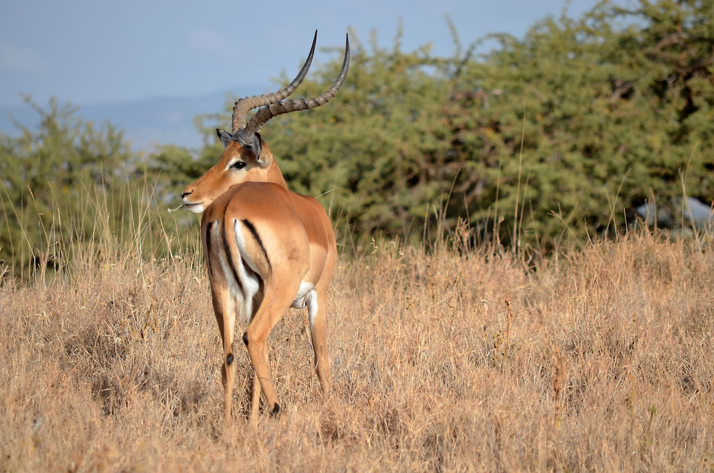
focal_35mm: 300
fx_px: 5938
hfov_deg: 6.9
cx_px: 357
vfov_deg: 4.6
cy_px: 236
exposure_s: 1/250
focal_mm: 200
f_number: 8
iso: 100
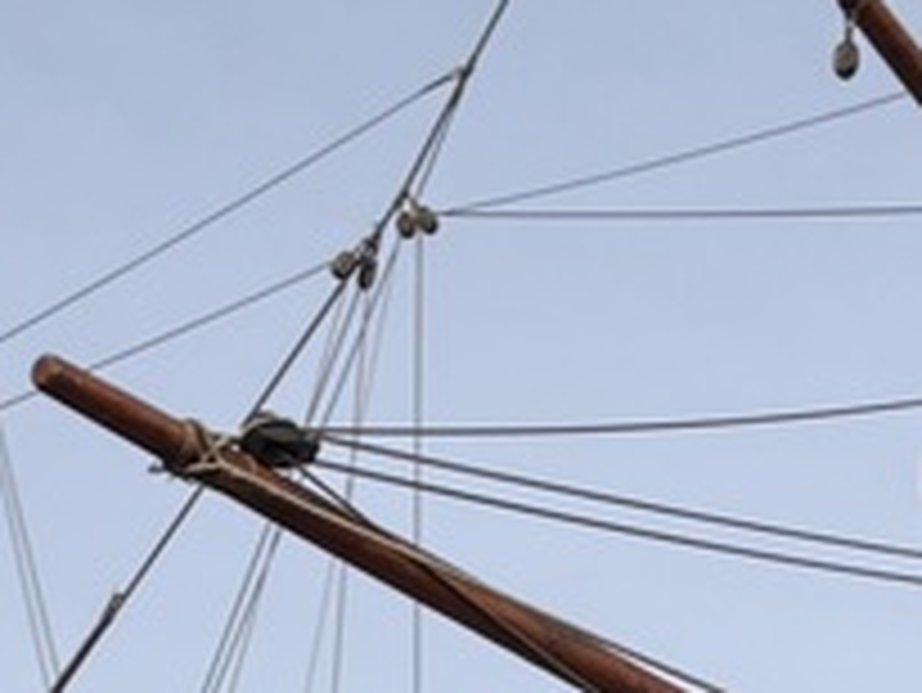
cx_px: 886
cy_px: 1634
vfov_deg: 11.0
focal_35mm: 115
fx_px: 3065
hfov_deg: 16.8
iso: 25
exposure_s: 1/900
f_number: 1.9
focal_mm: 2.69
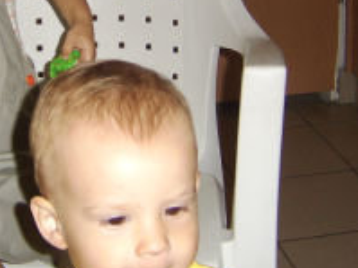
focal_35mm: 78
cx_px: 72
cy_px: 26
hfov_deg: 24.6
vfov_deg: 18.6
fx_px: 806
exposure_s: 1/30
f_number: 2.7
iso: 141
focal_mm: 8.13
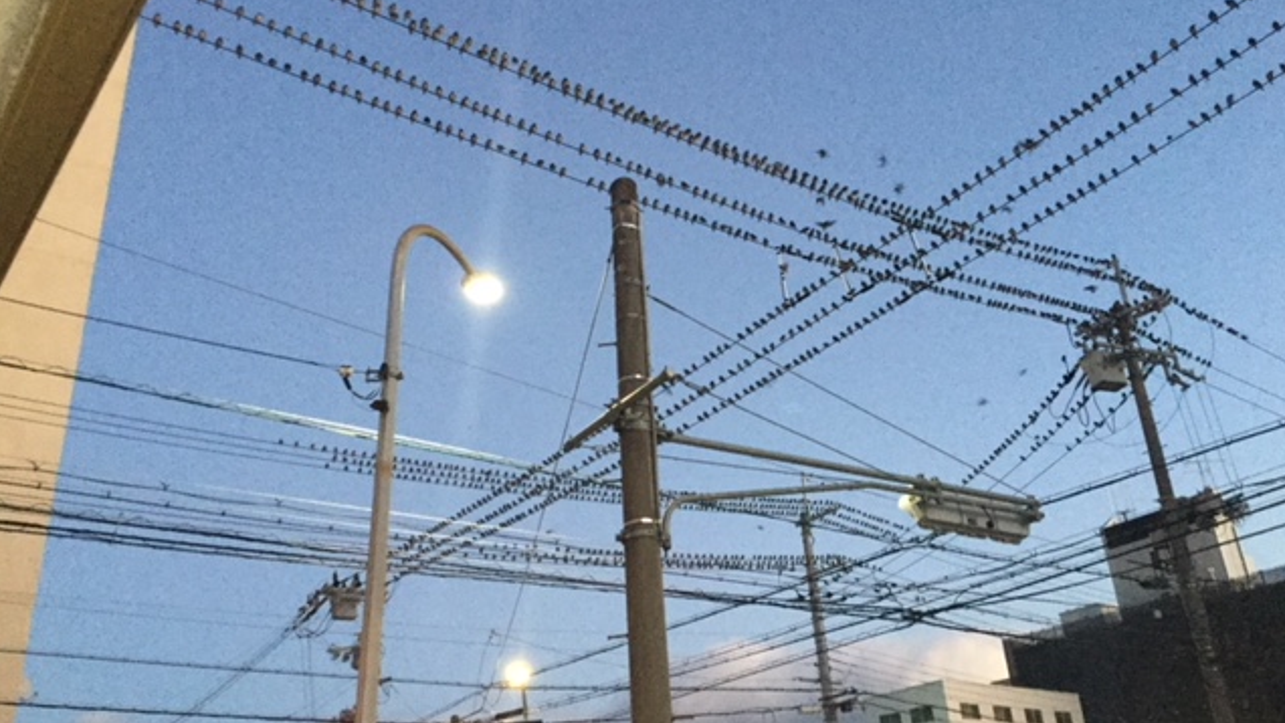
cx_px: 640
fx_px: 1159
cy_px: 339
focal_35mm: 34
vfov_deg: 34.7
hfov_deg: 58.0
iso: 250
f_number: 2.4
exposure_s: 1/15
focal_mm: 3.3
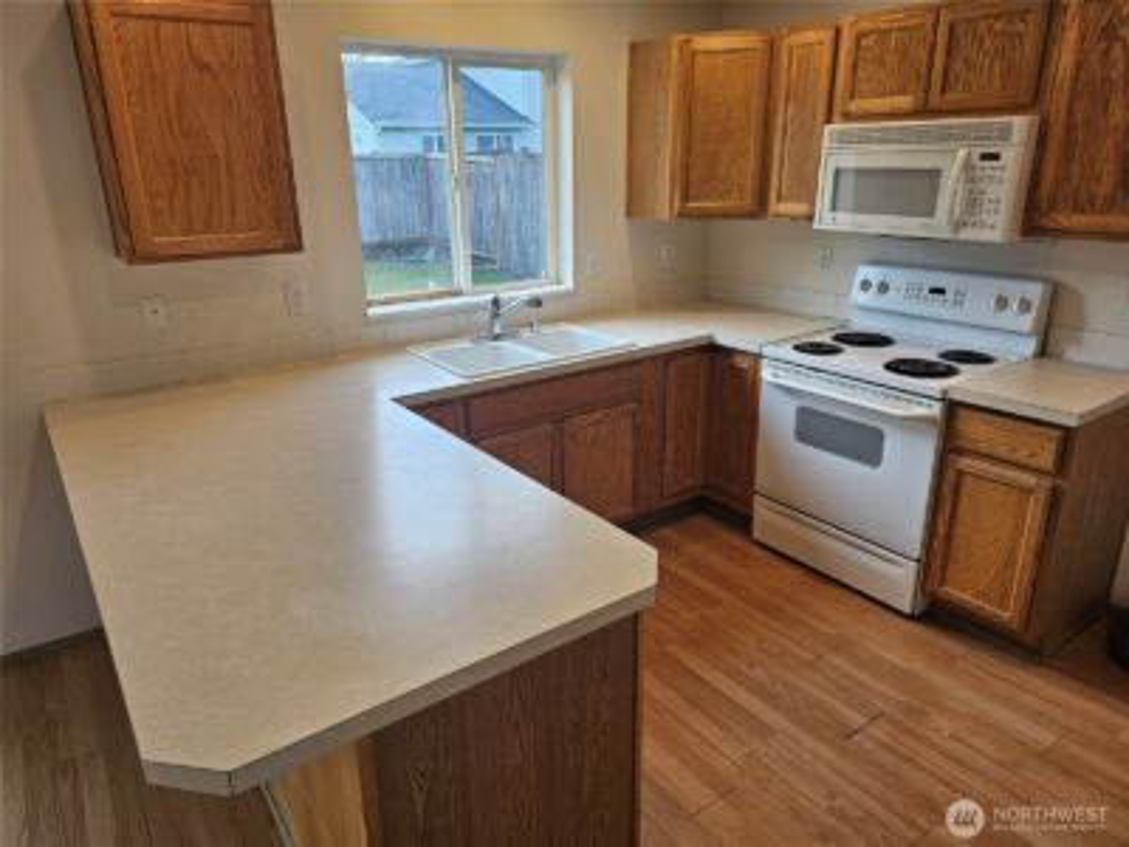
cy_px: 424
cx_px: 564
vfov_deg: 58.9
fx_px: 750
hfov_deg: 73.9
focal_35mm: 23
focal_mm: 6.3
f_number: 1.7
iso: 64
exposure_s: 1/120
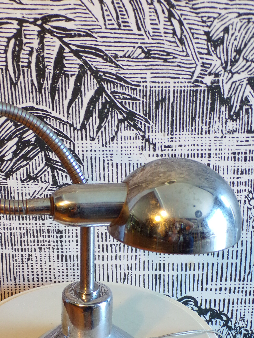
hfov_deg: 25.1
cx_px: 93
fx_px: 567
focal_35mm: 58
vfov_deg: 33.0
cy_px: 215
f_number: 3.4
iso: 255
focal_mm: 7.6
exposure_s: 1/17
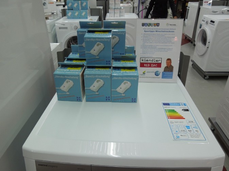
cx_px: 113
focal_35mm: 26
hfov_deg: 67.3
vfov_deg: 53.1
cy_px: 87
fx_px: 172
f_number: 3.3
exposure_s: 1/30
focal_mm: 4.5
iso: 100
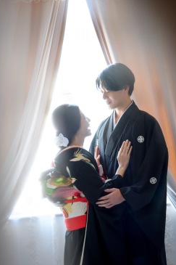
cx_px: 109
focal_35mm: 112
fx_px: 822
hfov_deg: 12.2
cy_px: 139
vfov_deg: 18.3
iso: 800
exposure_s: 1/125
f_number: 2
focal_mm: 85
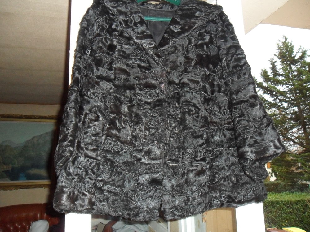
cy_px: 116
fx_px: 242
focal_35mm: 27
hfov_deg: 65.3
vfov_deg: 51.4
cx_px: 155
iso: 400
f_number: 3.5
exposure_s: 1/45
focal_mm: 4.9
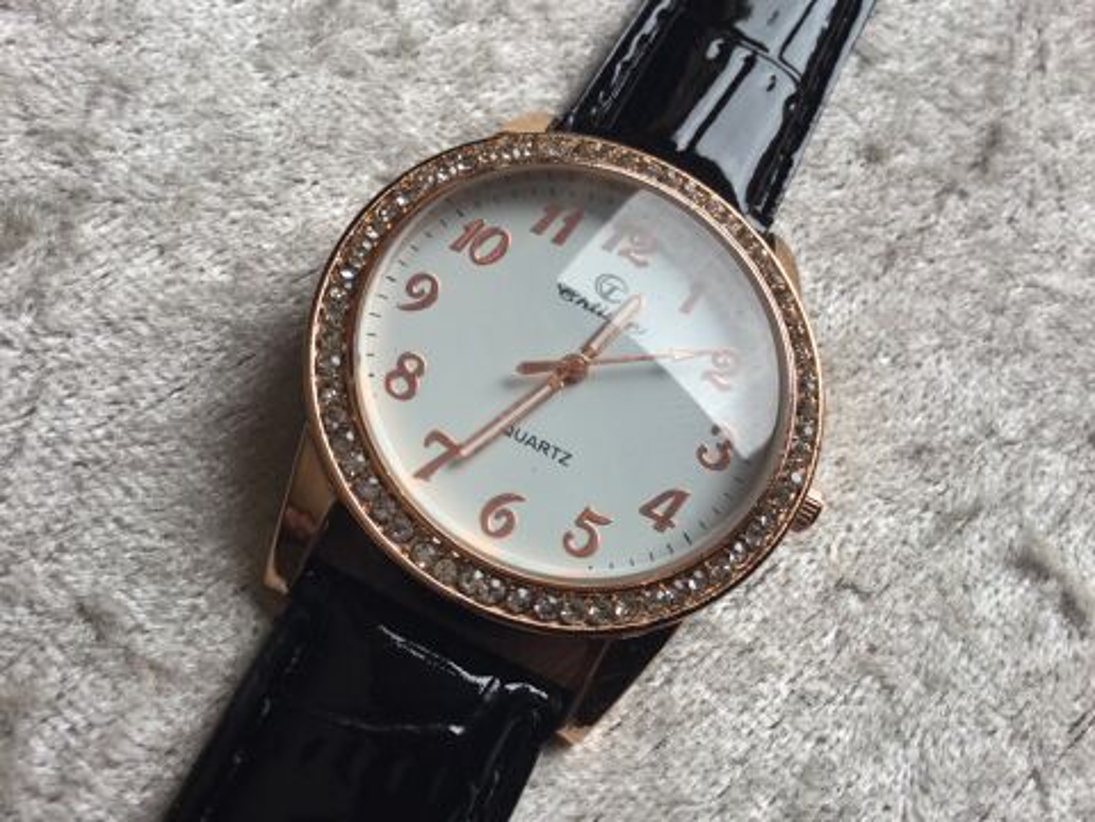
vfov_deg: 45.4
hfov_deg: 58.4
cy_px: 411
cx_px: 548
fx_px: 981
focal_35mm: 31
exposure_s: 1/50
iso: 25
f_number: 2.4
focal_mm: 3.3
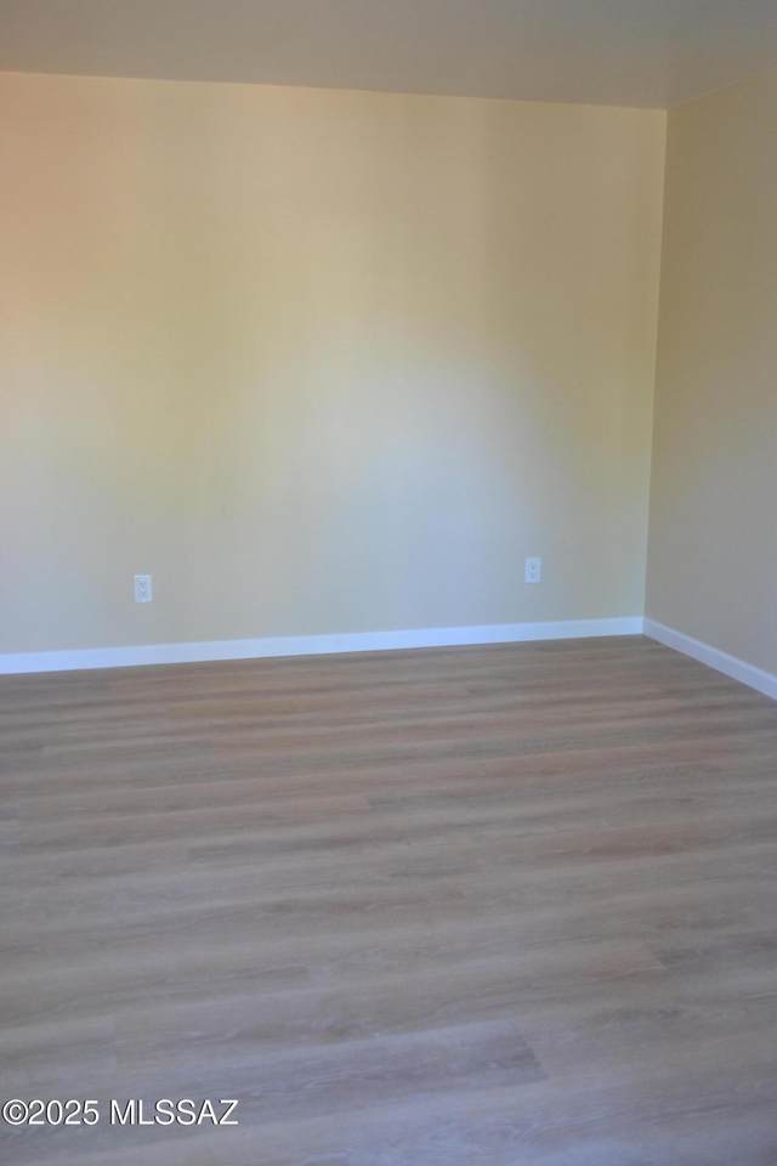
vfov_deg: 53.1
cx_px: 388
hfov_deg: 36.9
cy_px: 583
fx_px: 1165
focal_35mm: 36
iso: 1000
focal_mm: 24
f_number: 4
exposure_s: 1/60
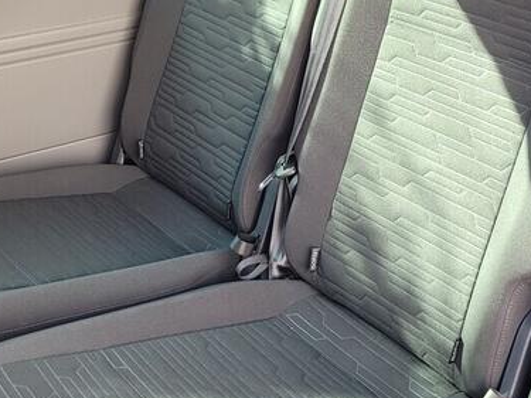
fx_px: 1089
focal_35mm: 71
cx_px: 479
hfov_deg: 26.5
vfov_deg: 20.6
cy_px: 125
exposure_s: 1/100
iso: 80
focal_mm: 5.4
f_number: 1.8
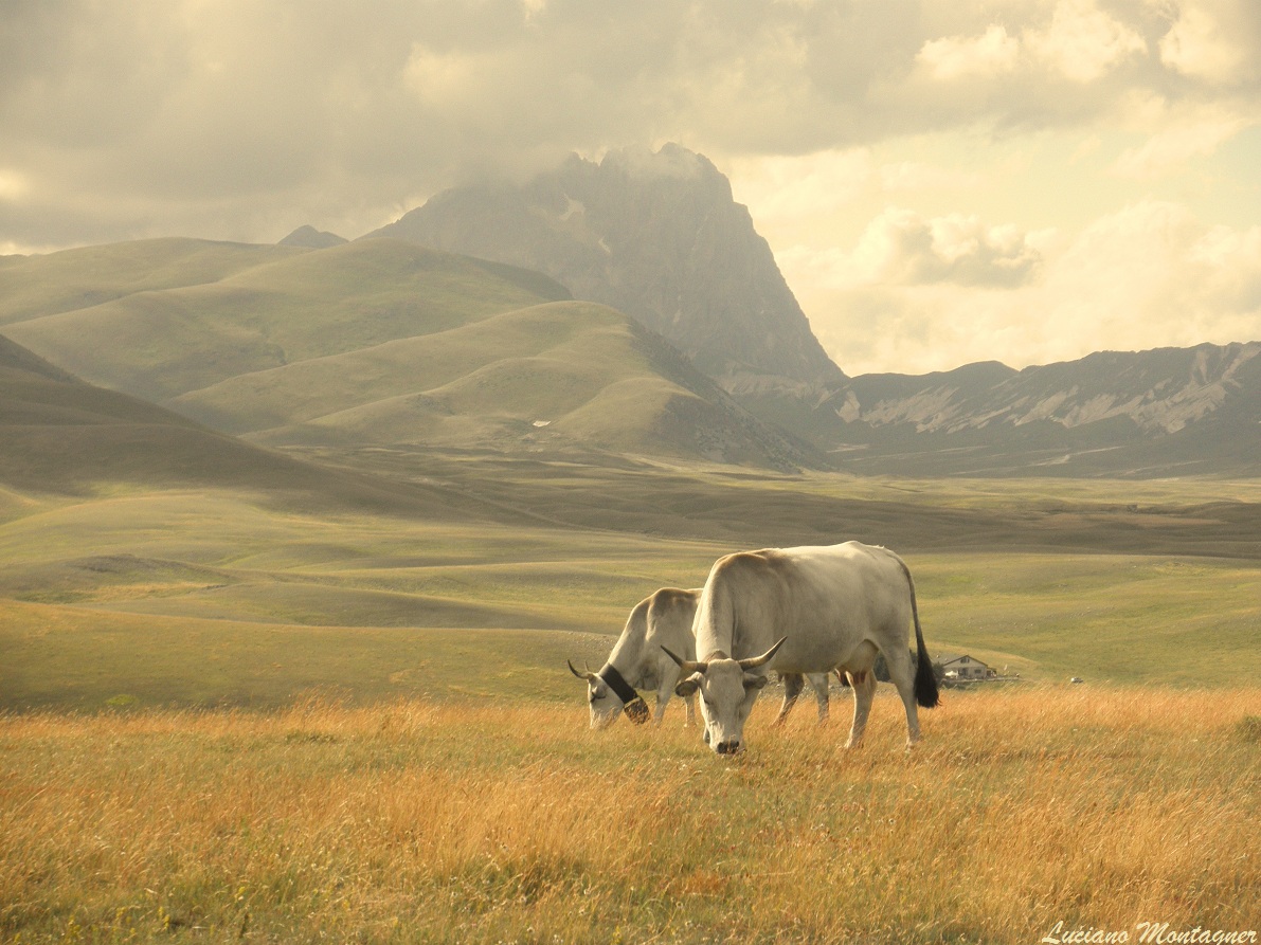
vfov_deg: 16.1
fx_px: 3351
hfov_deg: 21.3
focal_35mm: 92
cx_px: 630
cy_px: 472
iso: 80
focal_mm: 16.3
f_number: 11.9
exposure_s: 1/80
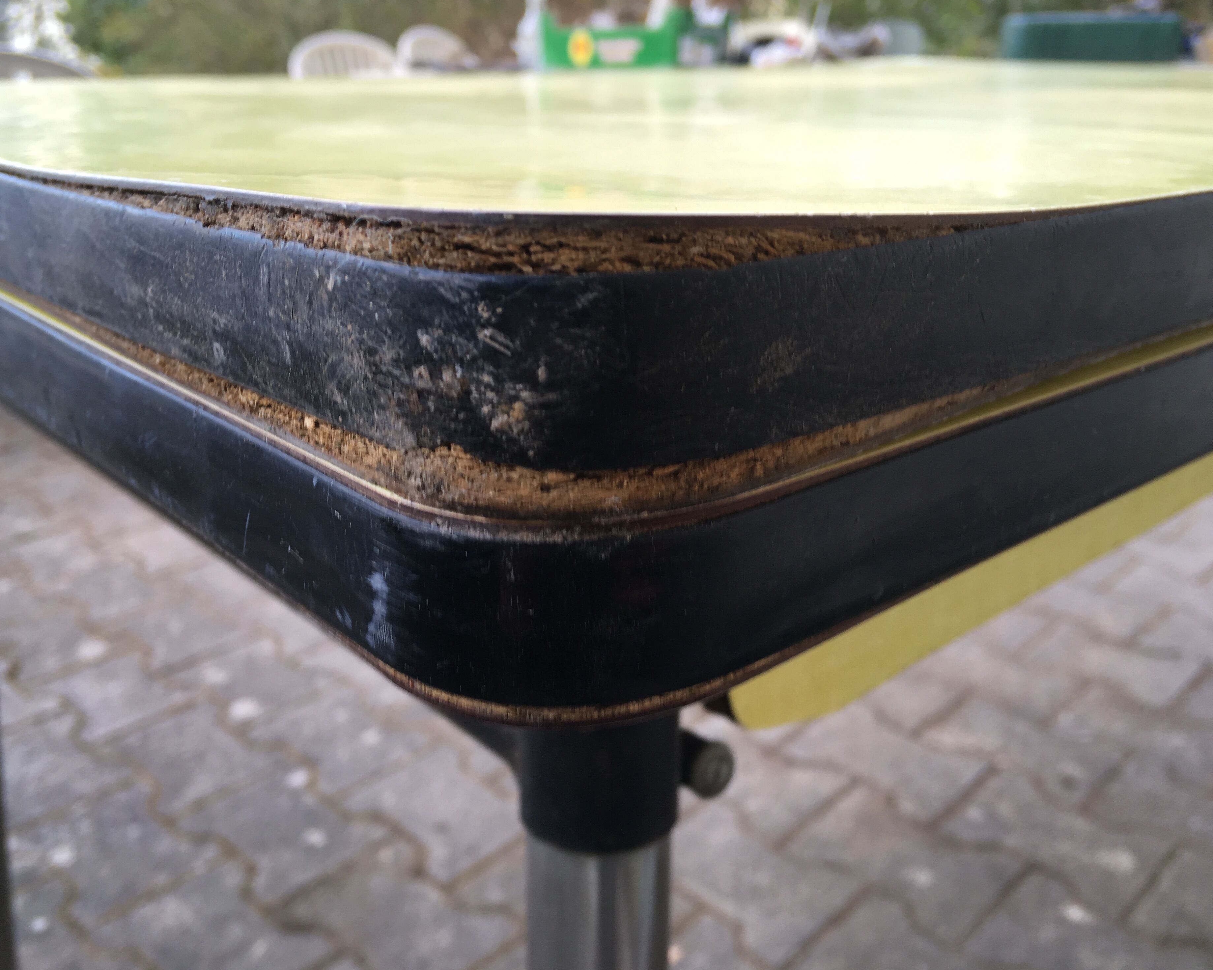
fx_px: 1113
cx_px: 564
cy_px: 475
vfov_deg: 47.1
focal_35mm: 31
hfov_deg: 57.1
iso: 25
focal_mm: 4.15
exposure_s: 1/50
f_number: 2.2
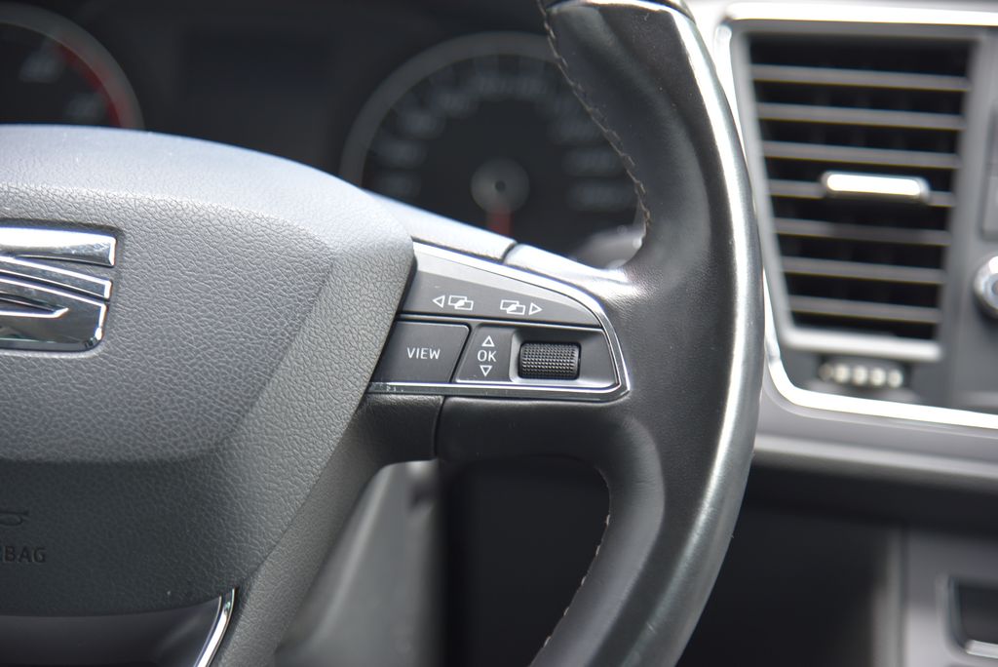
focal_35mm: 120
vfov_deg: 11.4
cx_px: 499
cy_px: 334
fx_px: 3328
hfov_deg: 17.1
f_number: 4
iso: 500
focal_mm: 120
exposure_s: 1/40
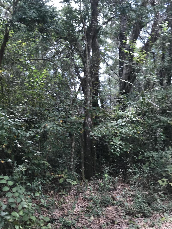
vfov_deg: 50.1
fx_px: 245
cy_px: 118
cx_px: 64
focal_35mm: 37
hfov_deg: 38.4
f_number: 1.8
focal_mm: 3.99
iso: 20
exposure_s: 1/99
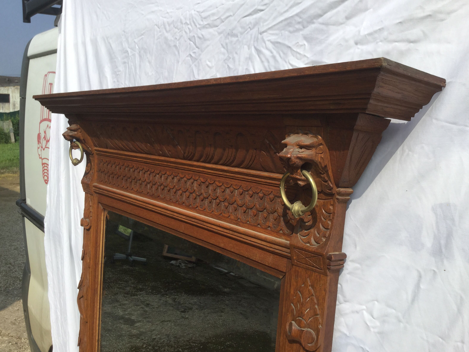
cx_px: 231
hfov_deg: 56.8
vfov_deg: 44.2
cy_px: 179
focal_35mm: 32
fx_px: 434
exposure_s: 1/1481
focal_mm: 3.3
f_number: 2.4
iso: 25
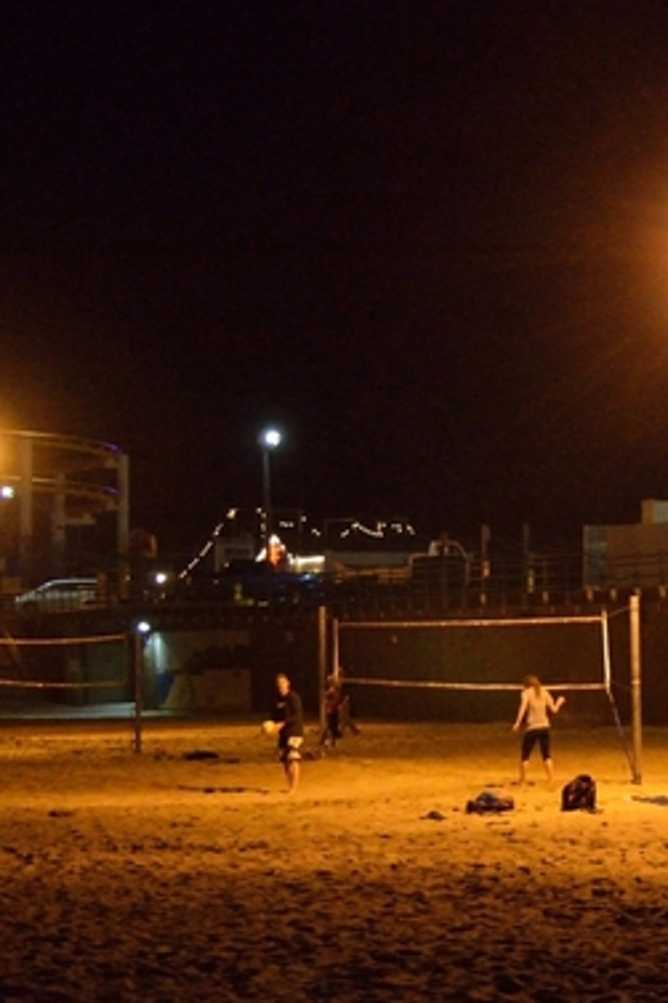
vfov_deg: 22.9
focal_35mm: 89
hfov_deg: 15.2
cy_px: 430
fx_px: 2479
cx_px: 617
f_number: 4.2
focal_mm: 32
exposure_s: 1/200
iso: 6400
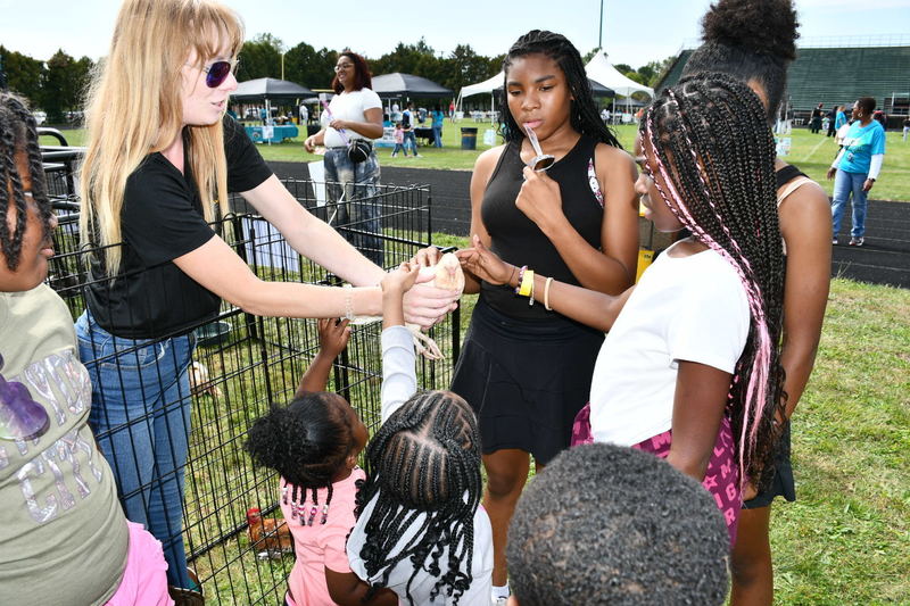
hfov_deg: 67.4
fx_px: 682
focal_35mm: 27
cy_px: 303
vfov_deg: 47.9
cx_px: 455
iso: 100
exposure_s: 1/250
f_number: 7.1
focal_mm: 18
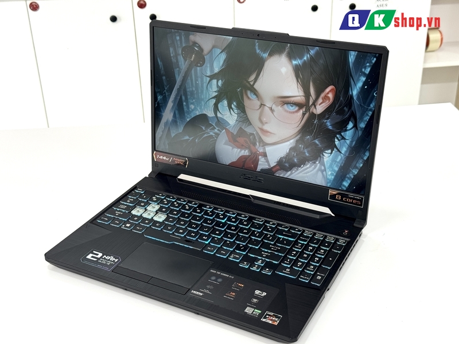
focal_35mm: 48
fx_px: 636
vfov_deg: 30.3
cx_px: 230
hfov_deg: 39.7
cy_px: 172
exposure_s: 1/106
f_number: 1.78
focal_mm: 6.76
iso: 100
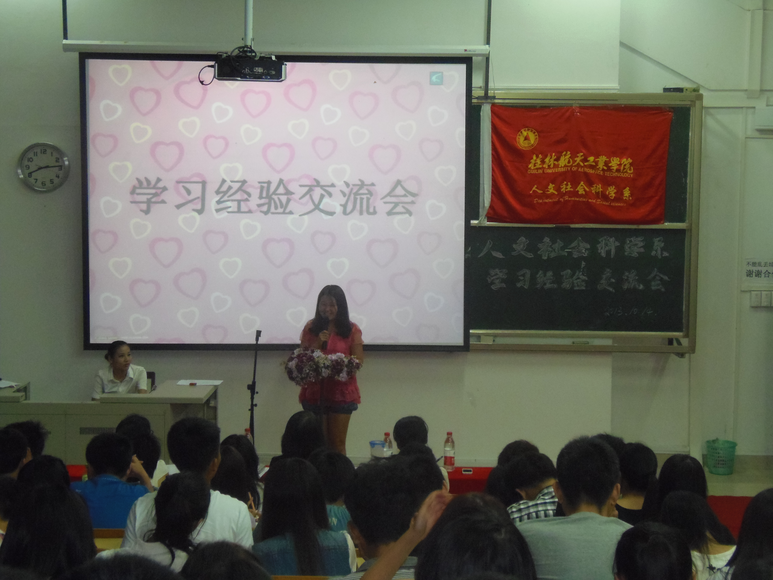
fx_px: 1407
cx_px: 386
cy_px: 290
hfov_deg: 30.7
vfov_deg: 23.3
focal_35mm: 63
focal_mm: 11.7
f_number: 4
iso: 400
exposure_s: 1/30
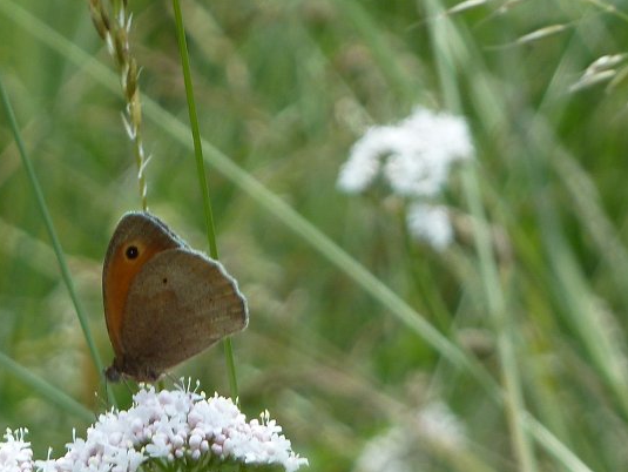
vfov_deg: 2.0
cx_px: 184
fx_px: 13852
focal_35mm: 763
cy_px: 366
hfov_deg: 2.6
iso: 80
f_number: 4.9
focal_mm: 49.2
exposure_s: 1/125
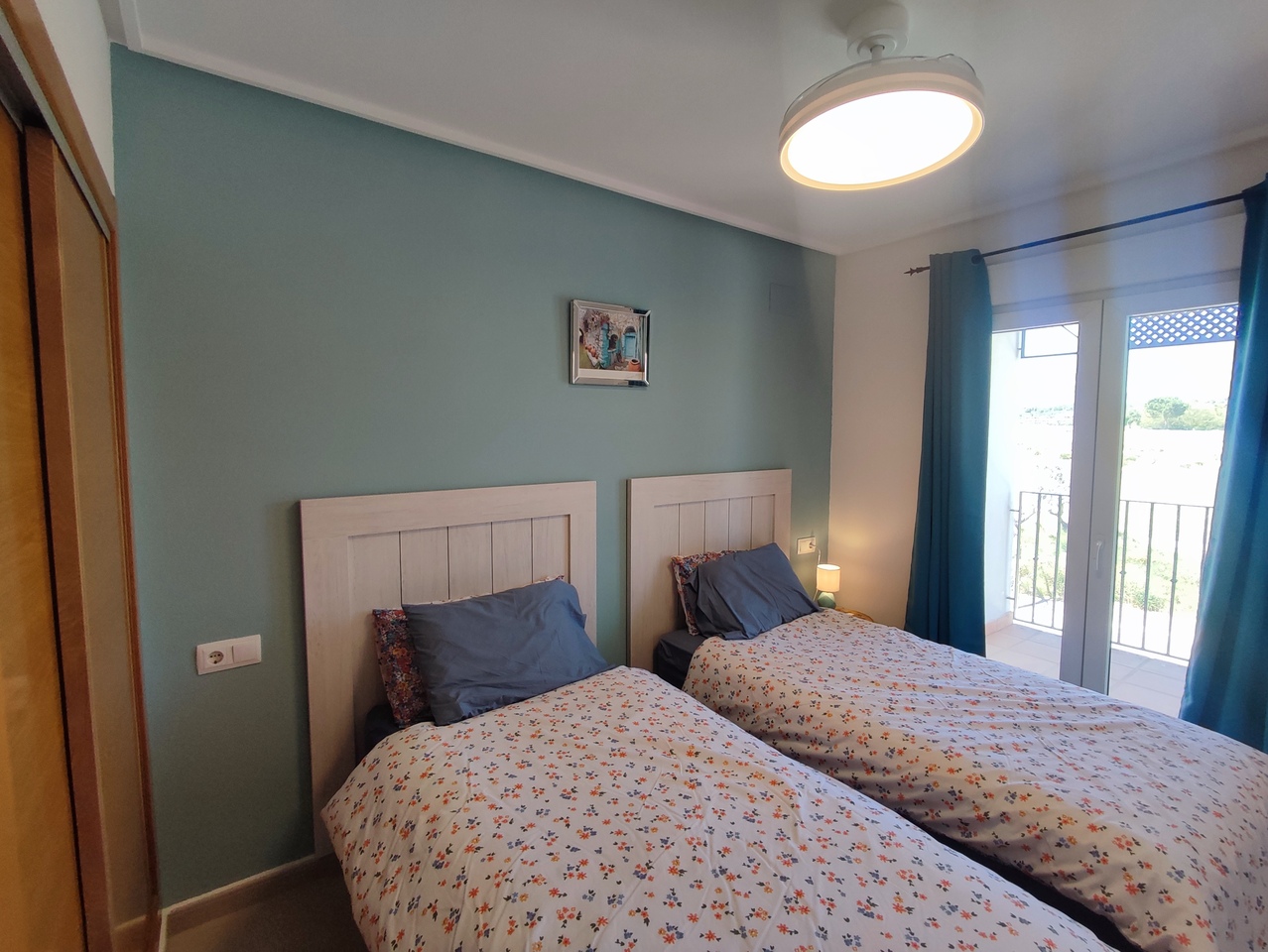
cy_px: 476
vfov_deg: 78.2
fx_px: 586
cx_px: 634
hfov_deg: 94.5
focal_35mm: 16
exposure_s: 1/126
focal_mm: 1.65
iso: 50
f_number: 2.2
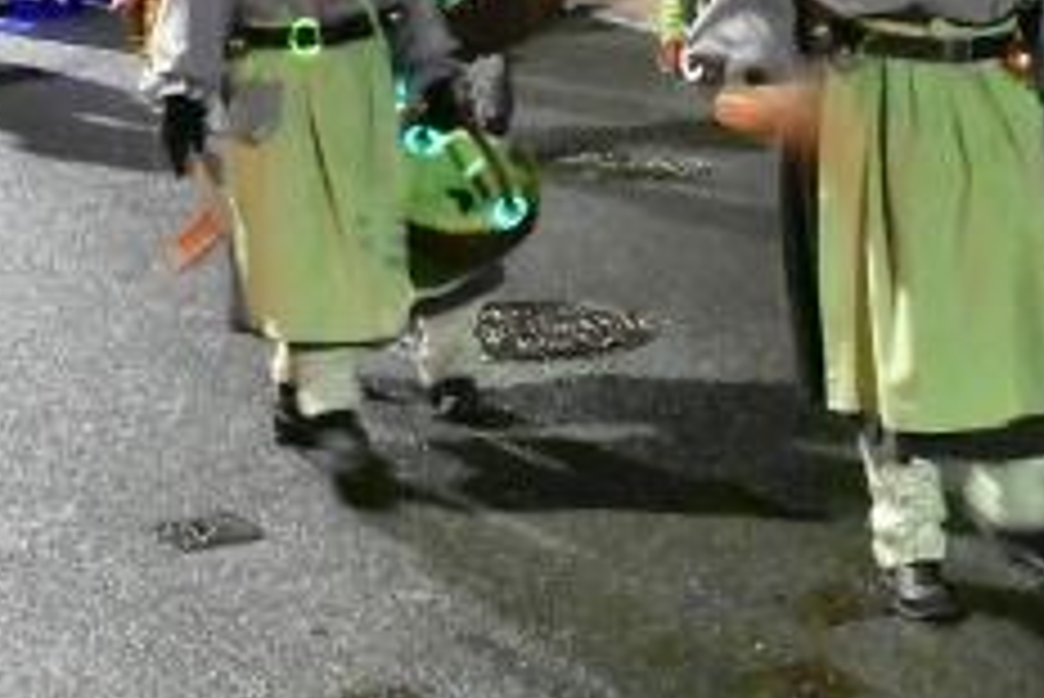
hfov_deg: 22.1
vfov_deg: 14.6
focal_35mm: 91
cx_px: 828
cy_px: -101
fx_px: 2641
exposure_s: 1/20
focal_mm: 22
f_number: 2.8
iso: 51200
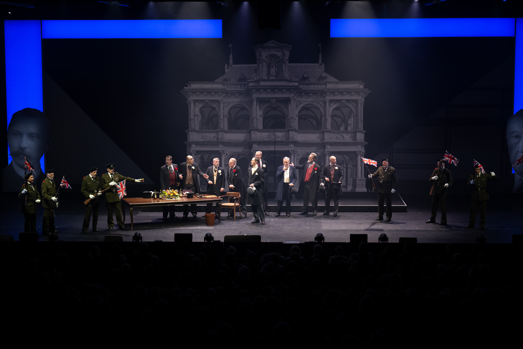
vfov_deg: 19.5
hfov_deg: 28.8
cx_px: 262
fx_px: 1017
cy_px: 174
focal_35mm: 70
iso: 800
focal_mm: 70
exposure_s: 1/200
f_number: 2.8
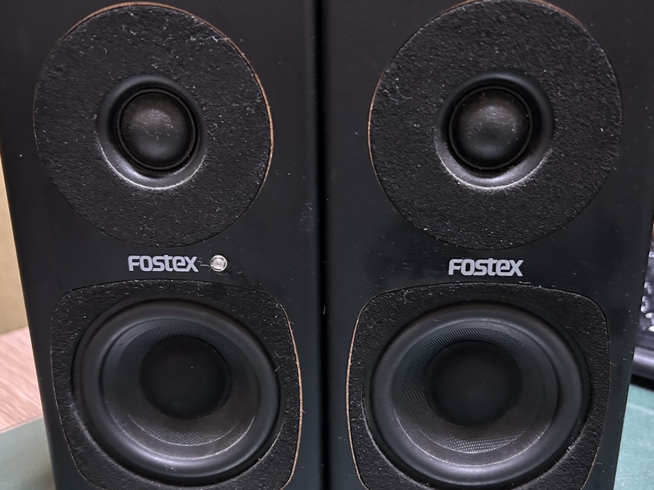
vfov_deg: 42.9
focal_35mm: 33
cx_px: 337
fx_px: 624
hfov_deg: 55.3
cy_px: 258
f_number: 1.5
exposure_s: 1/30
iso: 800
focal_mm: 5.7
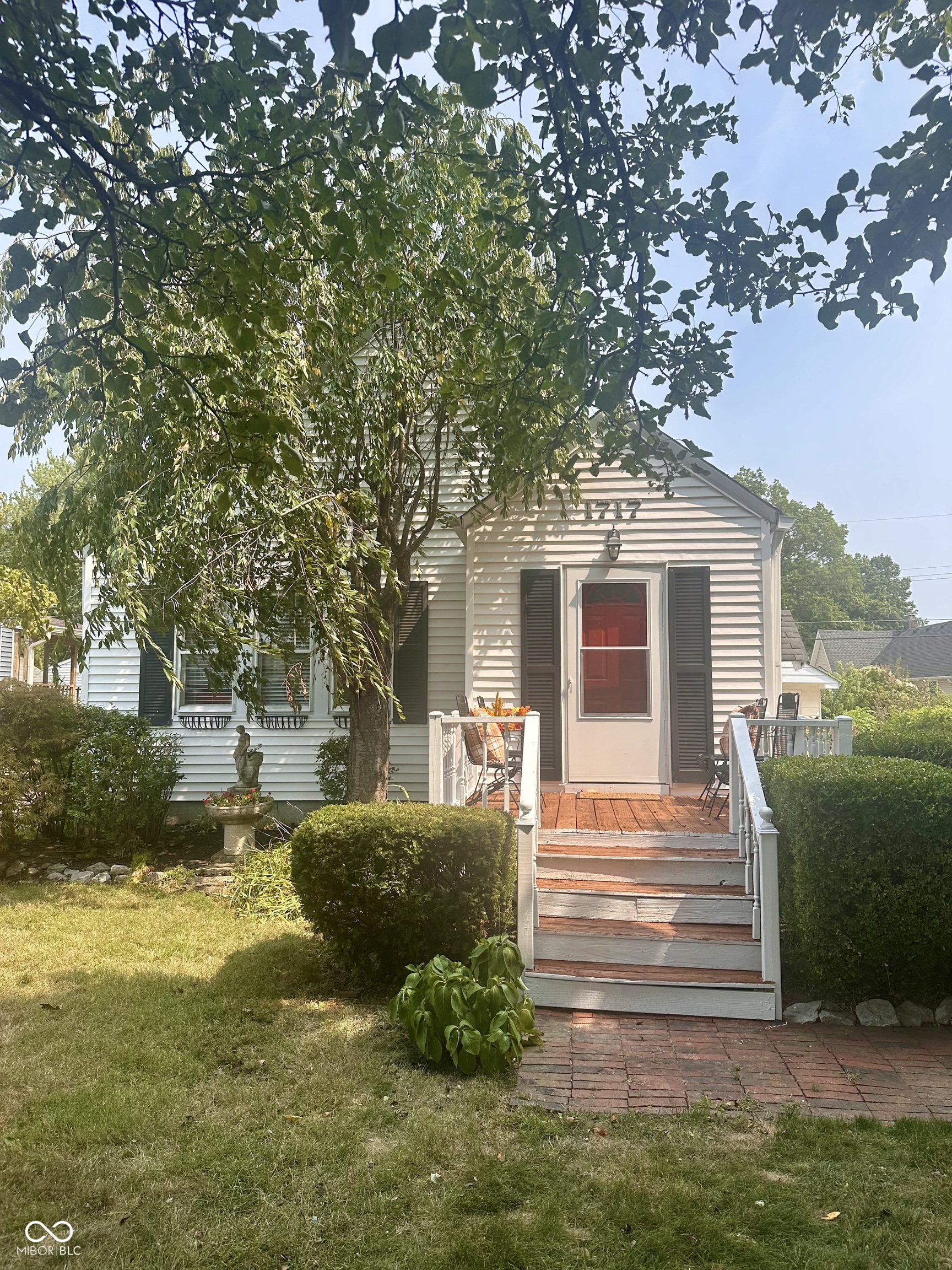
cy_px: 635
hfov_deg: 56.8
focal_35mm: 24
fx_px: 880
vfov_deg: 71.6
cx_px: 476
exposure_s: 1/2410
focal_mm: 6.86
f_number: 1.78
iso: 80
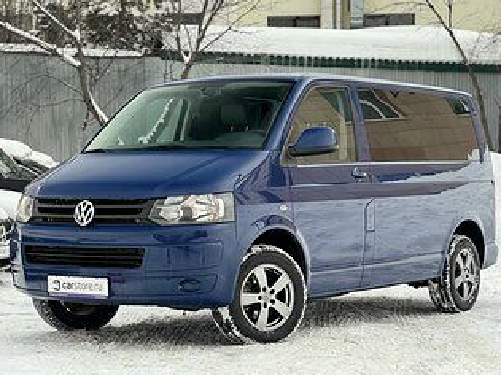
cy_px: 204
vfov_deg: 17.0
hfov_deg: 22.5
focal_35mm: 87
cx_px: 253
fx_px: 1259
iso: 25
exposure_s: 1/106
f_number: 2.8
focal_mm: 9
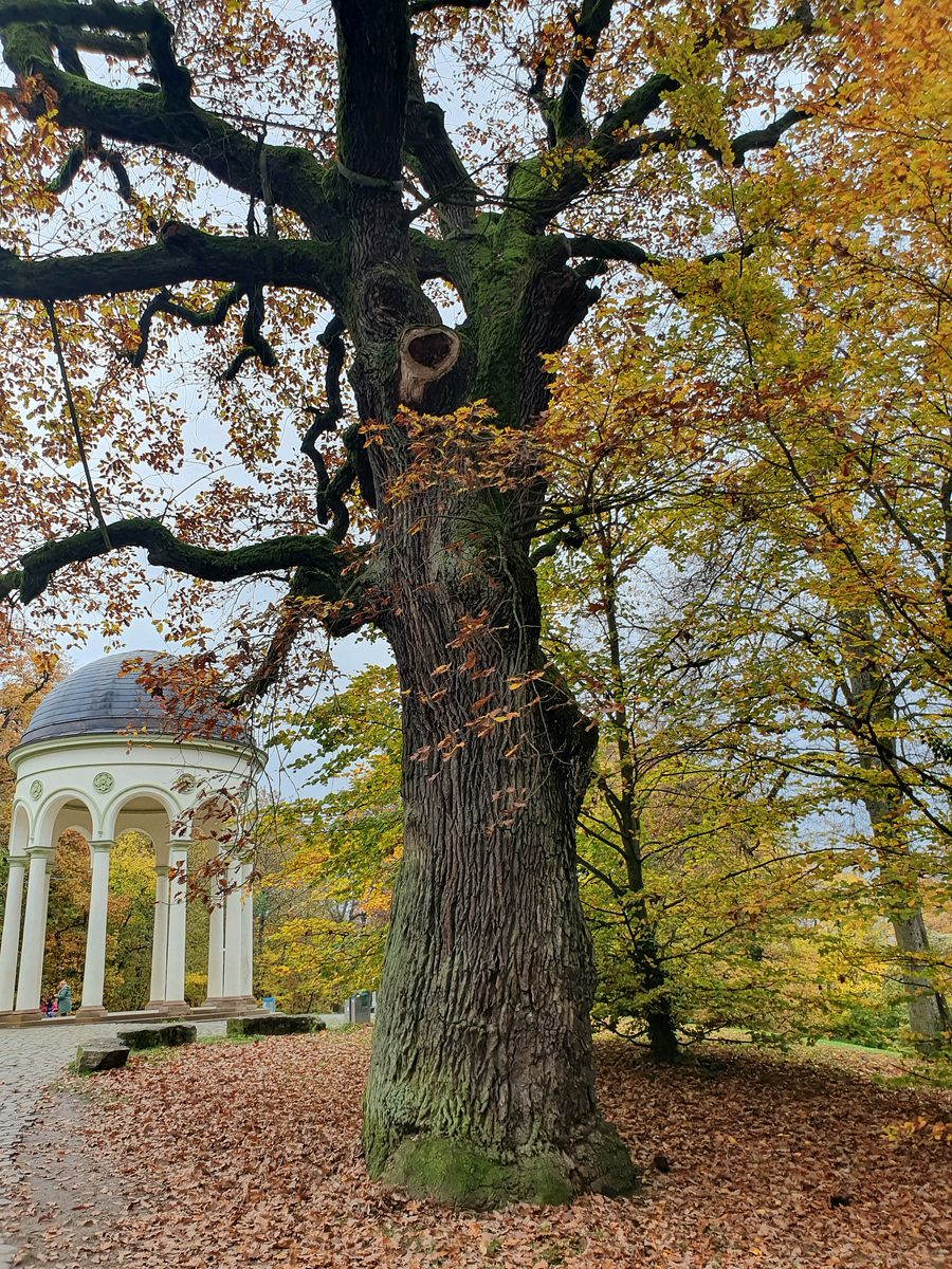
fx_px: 953
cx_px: 476
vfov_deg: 67.3
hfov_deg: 53.1
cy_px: 634
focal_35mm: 26
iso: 50
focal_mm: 4.32
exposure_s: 1/263
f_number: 2.4
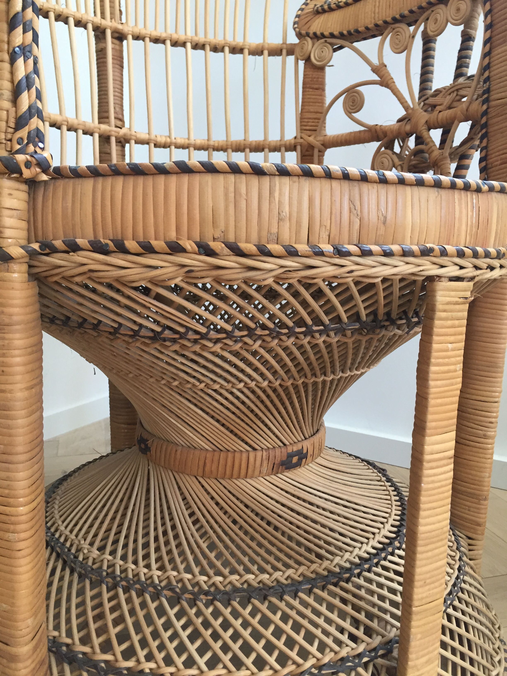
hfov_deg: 48.2
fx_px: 566
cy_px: 338
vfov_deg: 61.7
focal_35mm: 29
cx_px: 254
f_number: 2.2
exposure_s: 1/33
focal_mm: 4.15
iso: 64
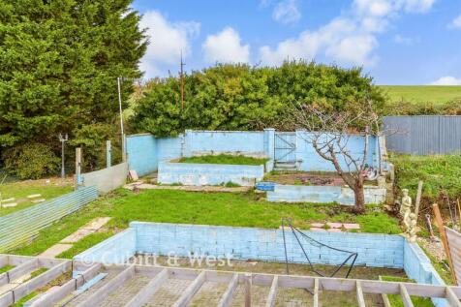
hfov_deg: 61.9
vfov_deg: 43.6
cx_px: 230
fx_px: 384
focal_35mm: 30
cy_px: 154
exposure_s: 1/50
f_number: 8
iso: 200
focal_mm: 20
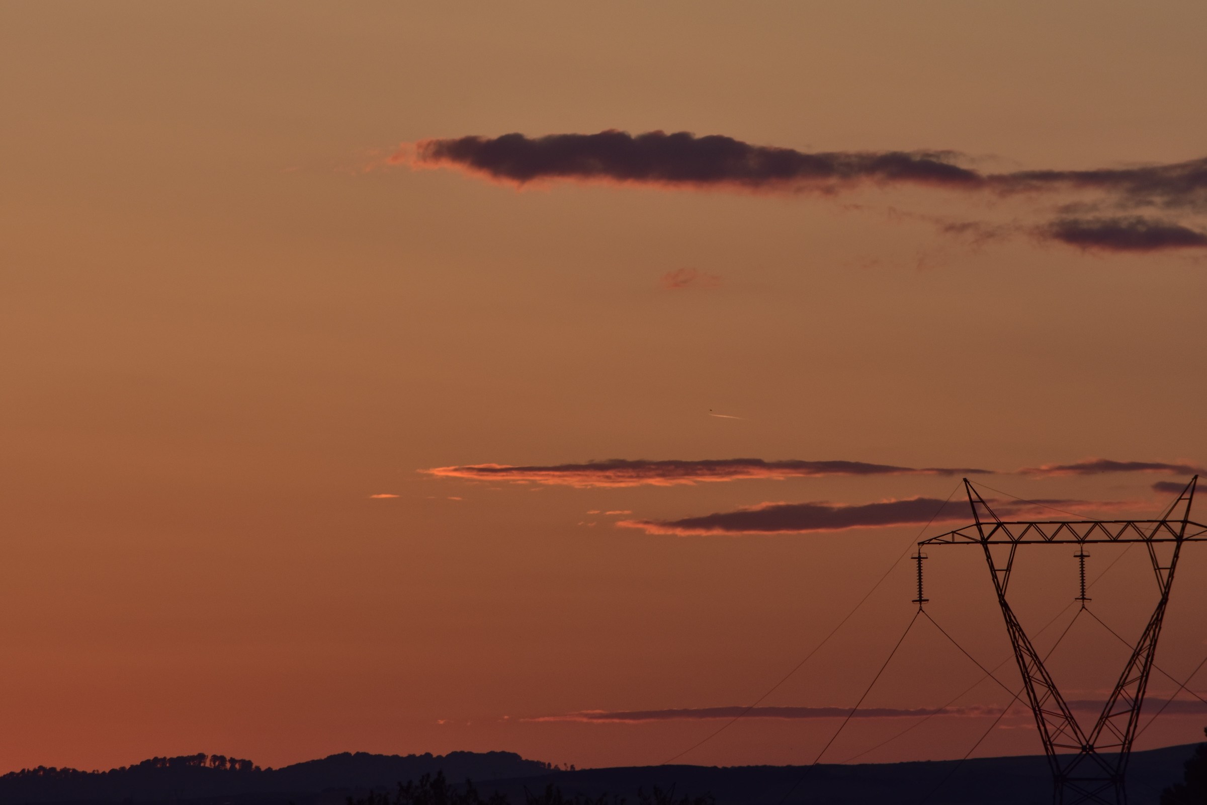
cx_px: 604
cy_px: 402
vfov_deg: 3.8
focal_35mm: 360
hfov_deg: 5.7
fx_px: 12069
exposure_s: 1/160
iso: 160
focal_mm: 240
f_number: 11
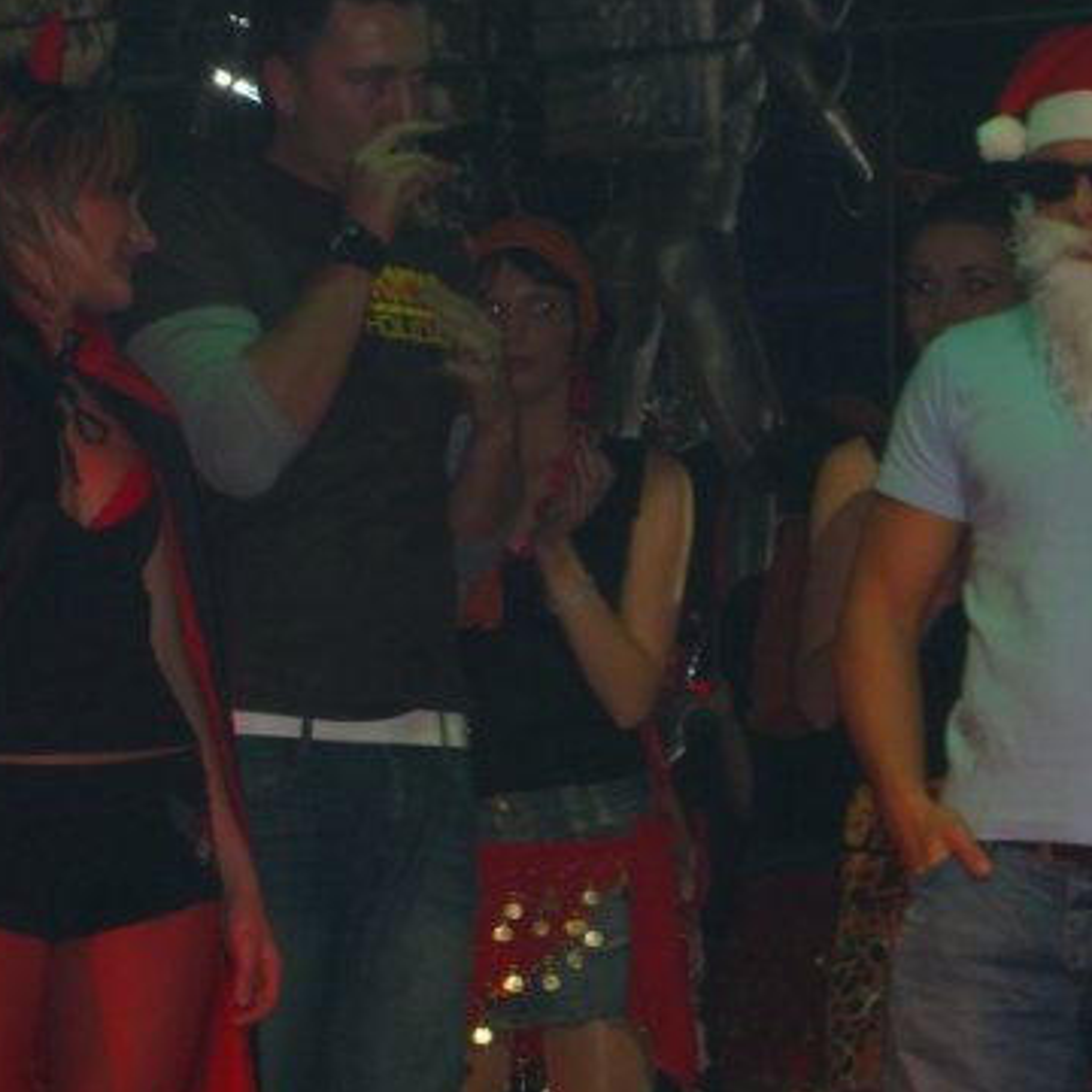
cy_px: 428
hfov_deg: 12.4
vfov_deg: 12.5
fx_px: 4997
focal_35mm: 140
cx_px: 285
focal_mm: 19.7
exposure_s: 1/60
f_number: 4.8
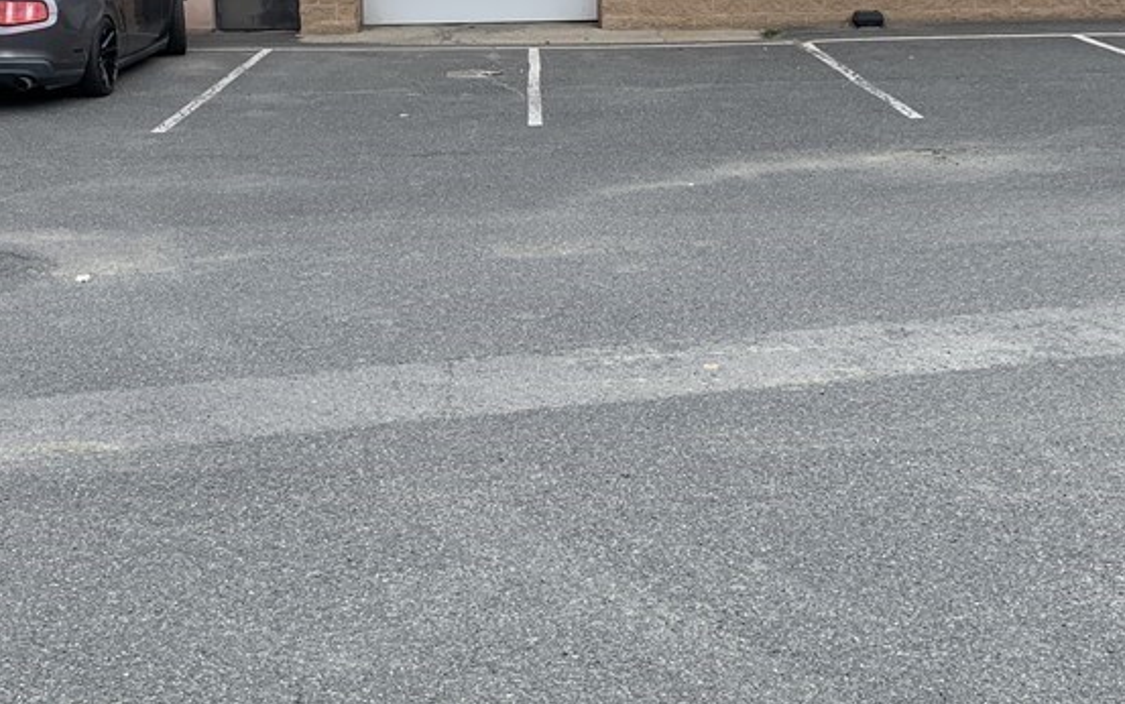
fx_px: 1564
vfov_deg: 25.1
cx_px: 500
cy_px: 175
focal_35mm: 51
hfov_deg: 39.5
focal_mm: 4.25
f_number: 1.8
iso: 25
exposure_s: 1/537
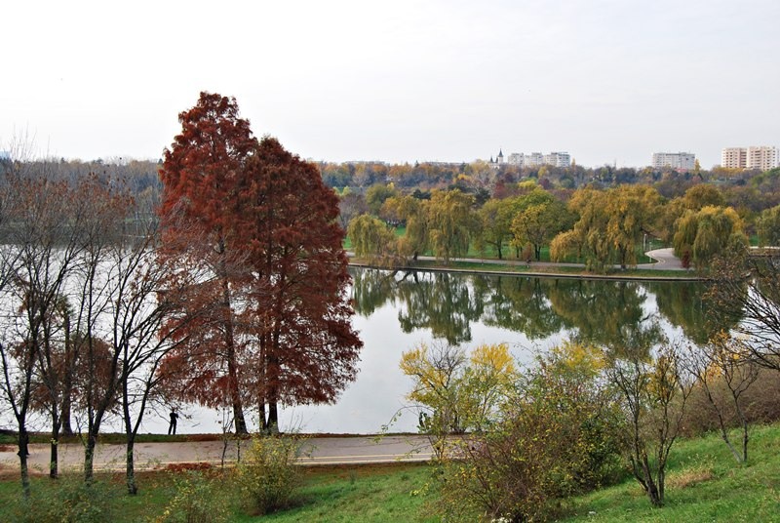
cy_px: 262
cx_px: 390
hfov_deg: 49.5
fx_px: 846
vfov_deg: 34.3
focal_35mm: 39
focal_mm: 26
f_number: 8
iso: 200
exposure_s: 1/60
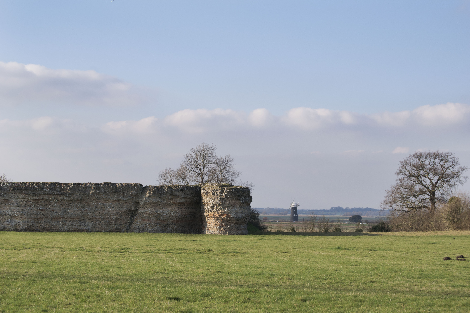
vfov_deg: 16.6
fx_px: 1077
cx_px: 235
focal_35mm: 82
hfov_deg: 24.6
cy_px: 156
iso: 200
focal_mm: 55
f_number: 8
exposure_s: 1/400
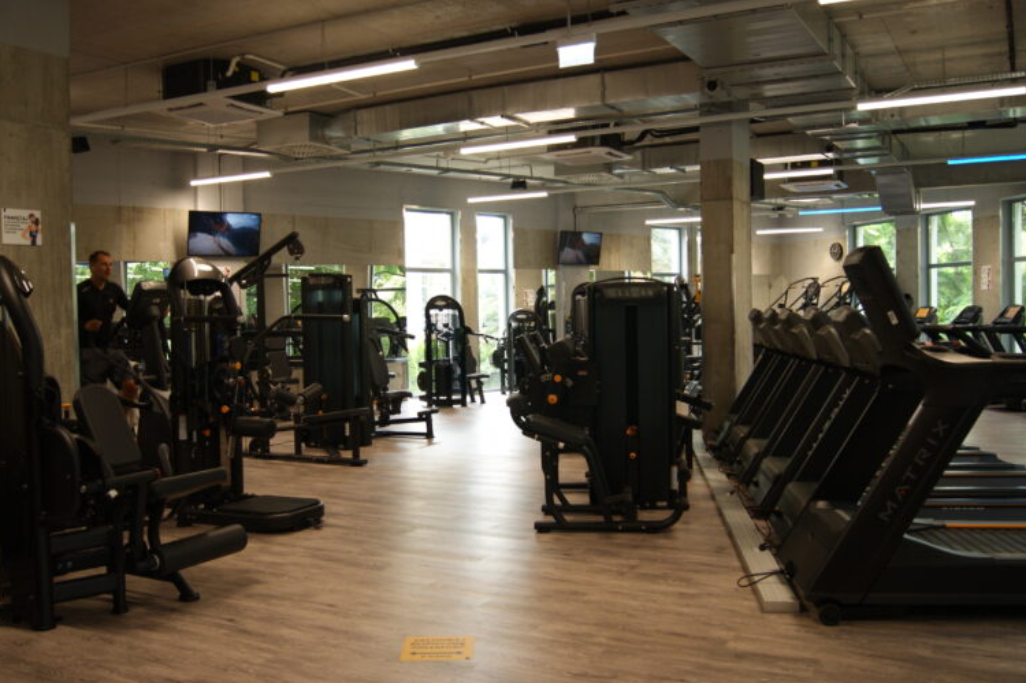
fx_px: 911
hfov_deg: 58.7
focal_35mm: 32
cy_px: 342
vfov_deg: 41.1
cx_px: 498
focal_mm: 20
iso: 160
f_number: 4
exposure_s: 1/40
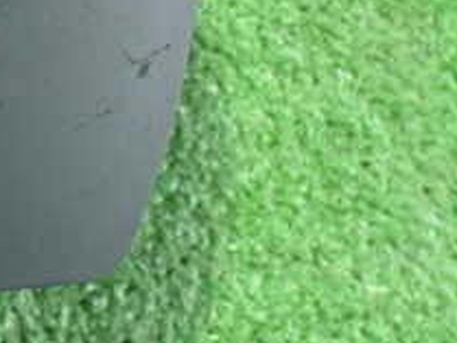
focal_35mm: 86
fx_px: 1136
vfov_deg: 16.4
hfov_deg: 20.7
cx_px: -140
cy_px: -76
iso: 1250
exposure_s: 1/30
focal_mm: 5.4
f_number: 2.3
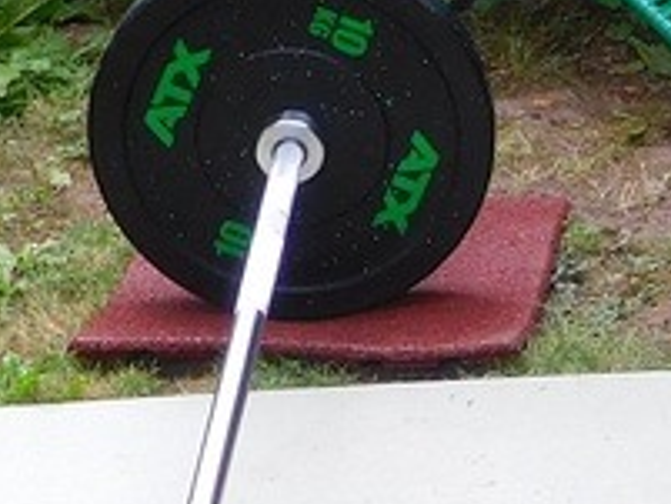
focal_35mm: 149
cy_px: 190
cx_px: 975
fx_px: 2890
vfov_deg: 10.0
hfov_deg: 12.6
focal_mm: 4.5
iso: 125
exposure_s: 1/30
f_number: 3.4
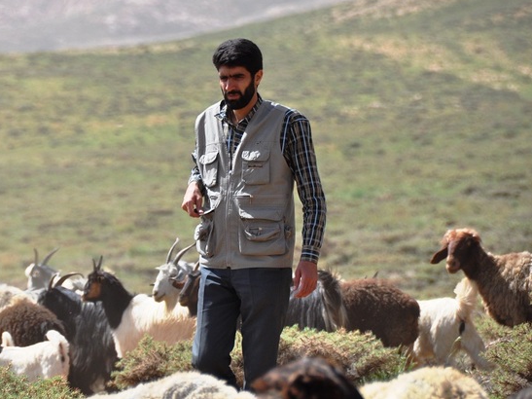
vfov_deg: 4.5
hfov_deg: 6.1
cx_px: 233
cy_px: 199
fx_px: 5024
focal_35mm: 327
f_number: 5.6
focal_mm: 200
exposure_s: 1/1250
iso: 400
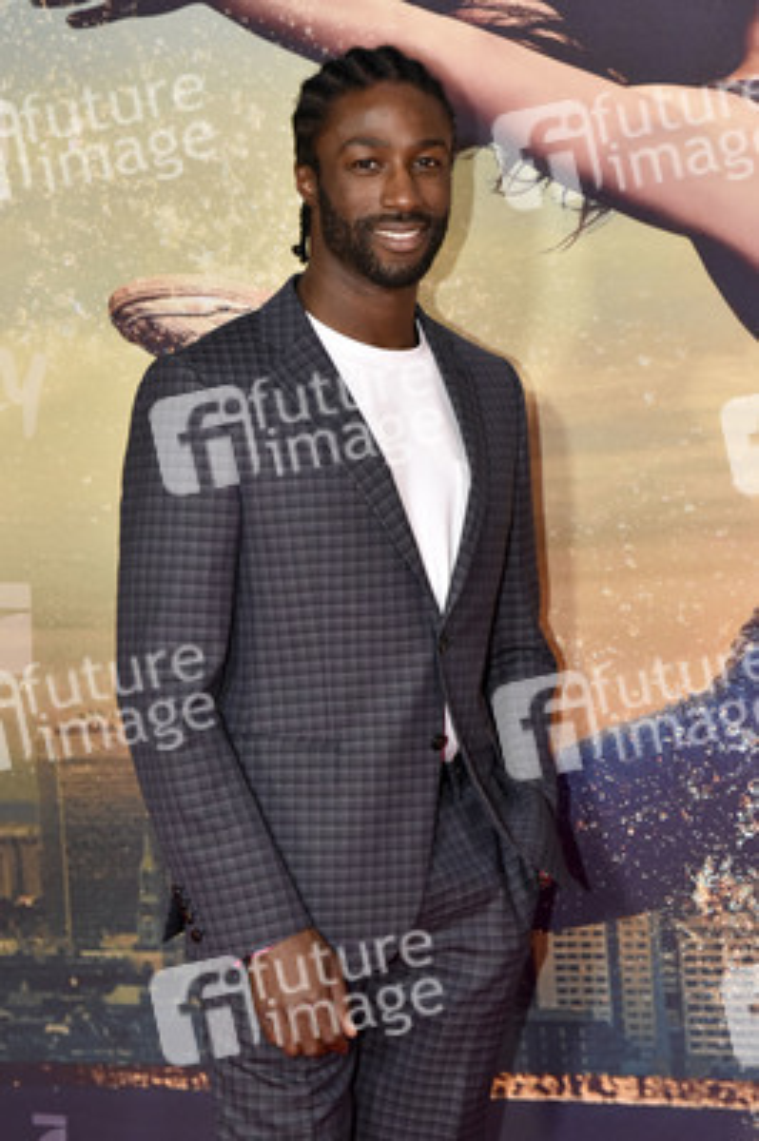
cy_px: 570
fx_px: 2376
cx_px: 380
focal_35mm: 75
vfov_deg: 27.0
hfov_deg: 18.2
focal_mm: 75
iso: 4000
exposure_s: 1/200
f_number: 8
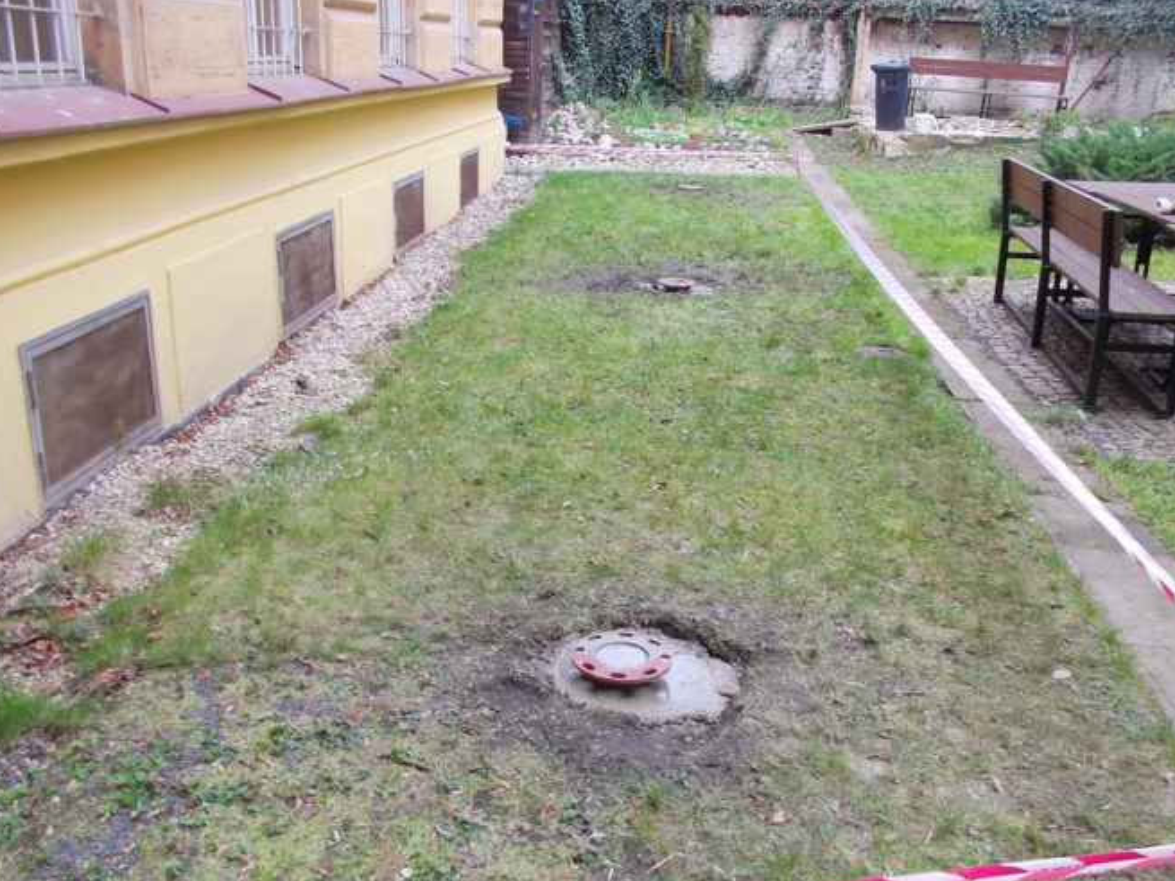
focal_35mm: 34
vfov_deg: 41.7
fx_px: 1154
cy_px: 510
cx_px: 592
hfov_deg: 54.0
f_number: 3.3
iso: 80
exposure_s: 1/80
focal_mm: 4.1
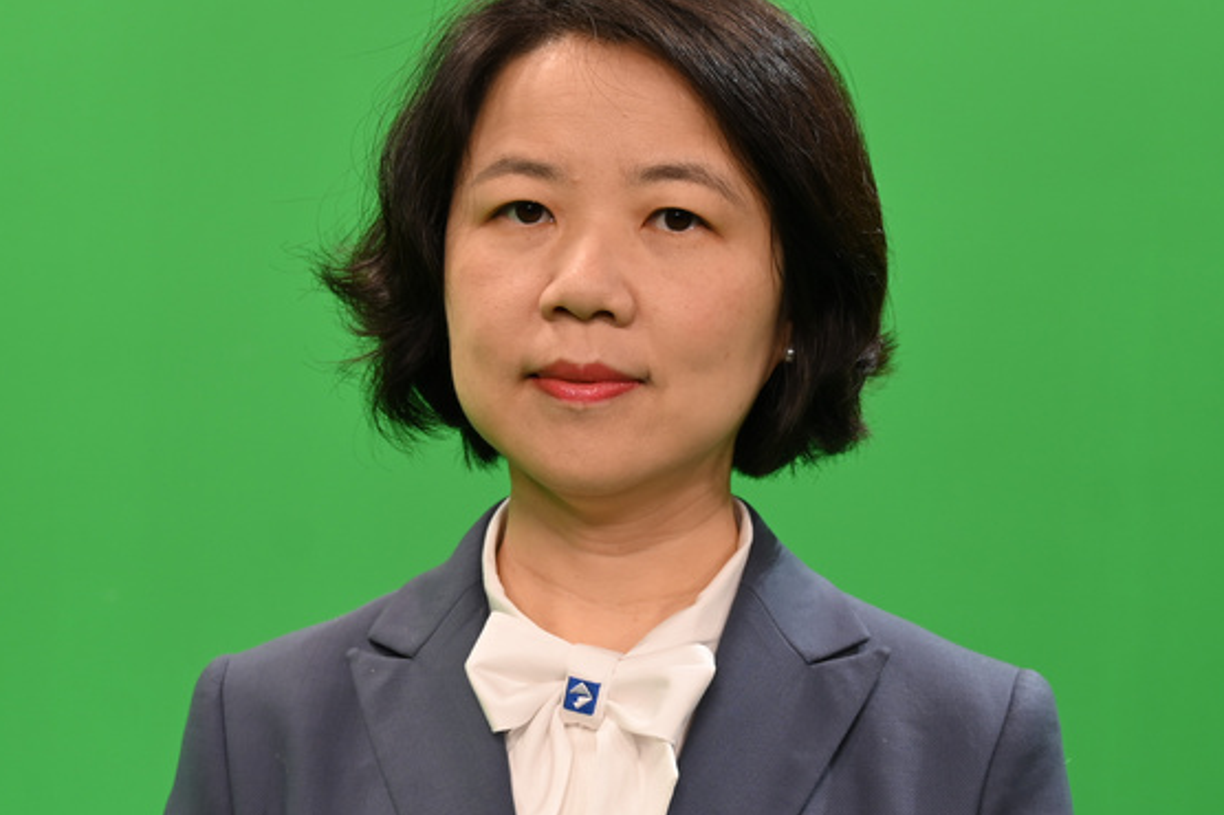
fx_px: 2752
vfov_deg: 16.8
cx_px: 630
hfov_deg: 25.1
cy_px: 568
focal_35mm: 81
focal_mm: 45
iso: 280
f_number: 4
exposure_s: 1/250
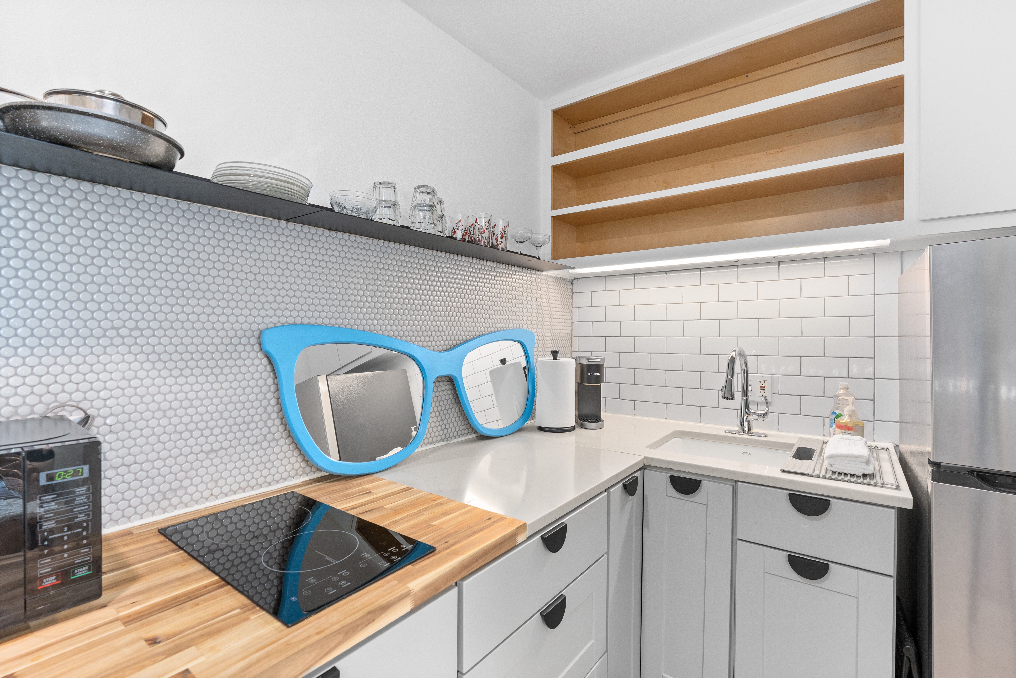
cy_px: 339
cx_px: 508
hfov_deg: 96.7
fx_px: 452
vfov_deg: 73.7
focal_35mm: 16
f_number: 7.1
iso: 320
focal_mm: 16
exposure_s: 1/2.5
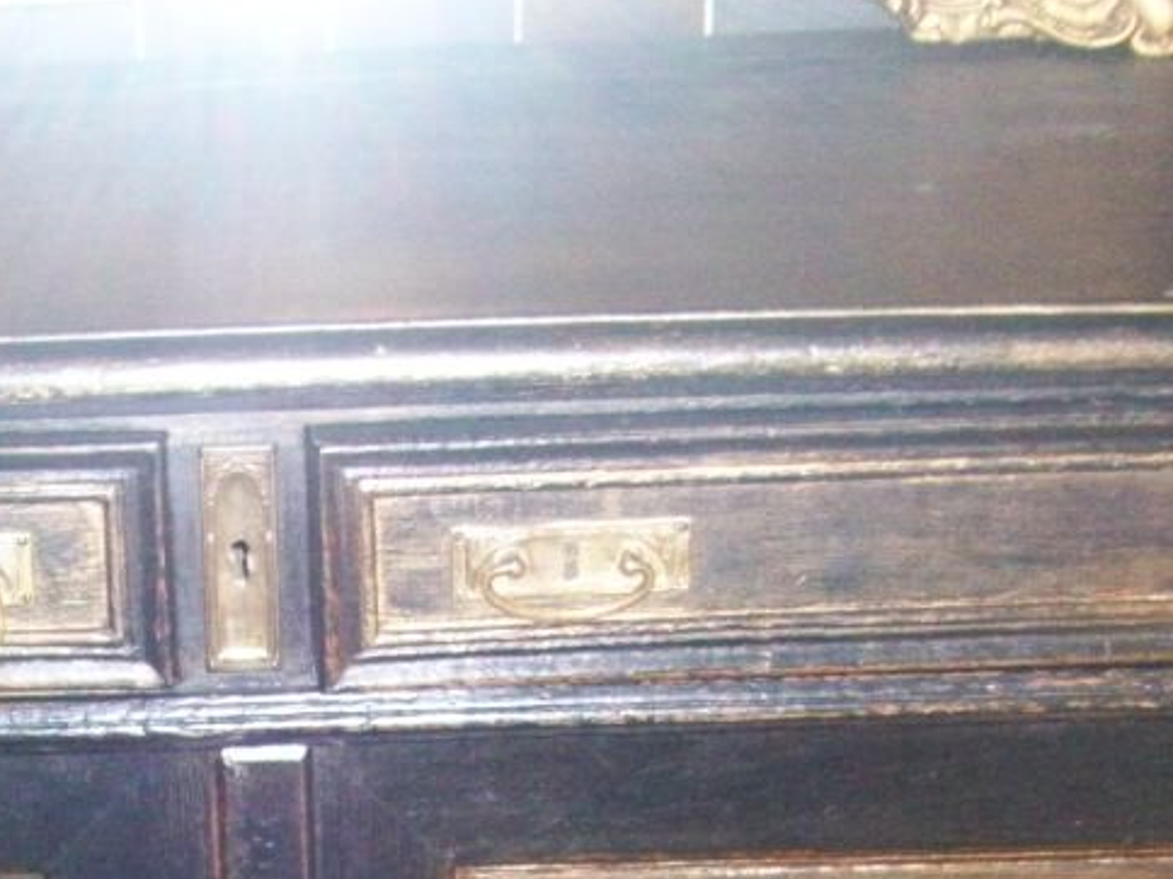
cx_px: 165
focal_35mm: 90
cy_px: 1150
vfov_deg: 15.6
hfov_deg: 21.4
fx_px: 3050
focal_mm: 5.7
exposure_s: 1/60
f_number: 2.8
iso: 320
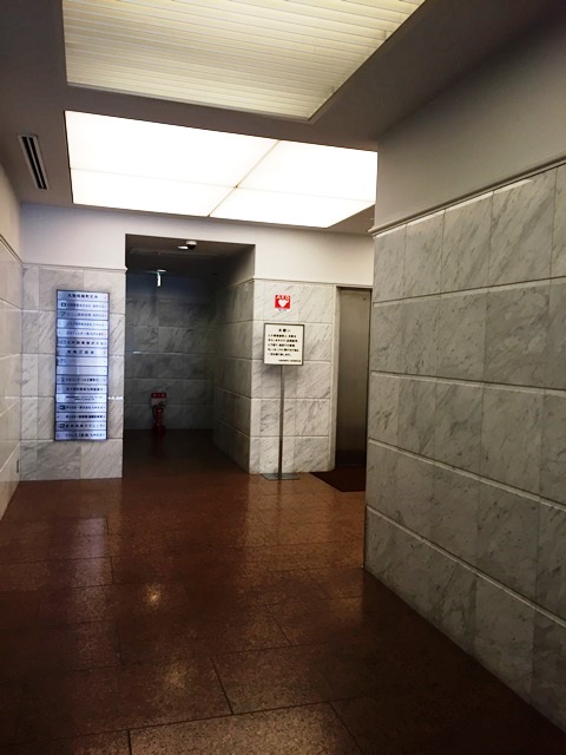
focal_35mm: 29
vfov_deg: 61.7
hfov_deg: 48.2
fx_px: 632
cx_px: 283
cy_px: 378
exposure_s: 1/30
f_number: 2.2
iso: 32
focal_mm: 4.15
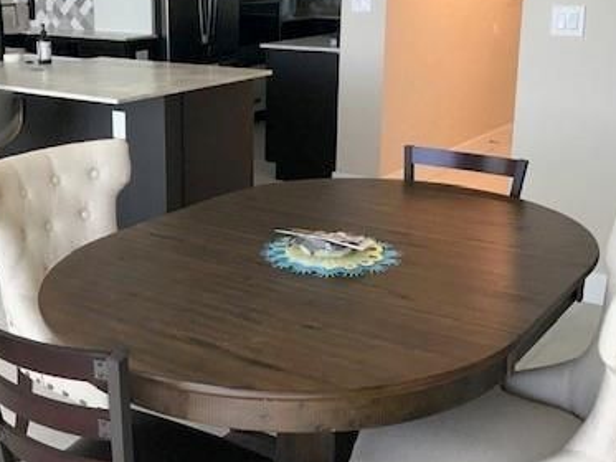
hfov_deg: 39.0
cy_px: 186
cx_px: 190
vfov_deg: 30.2
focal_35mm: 48
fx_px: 854
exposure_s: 1/30
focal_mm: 3.99
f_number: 1.8
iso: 25
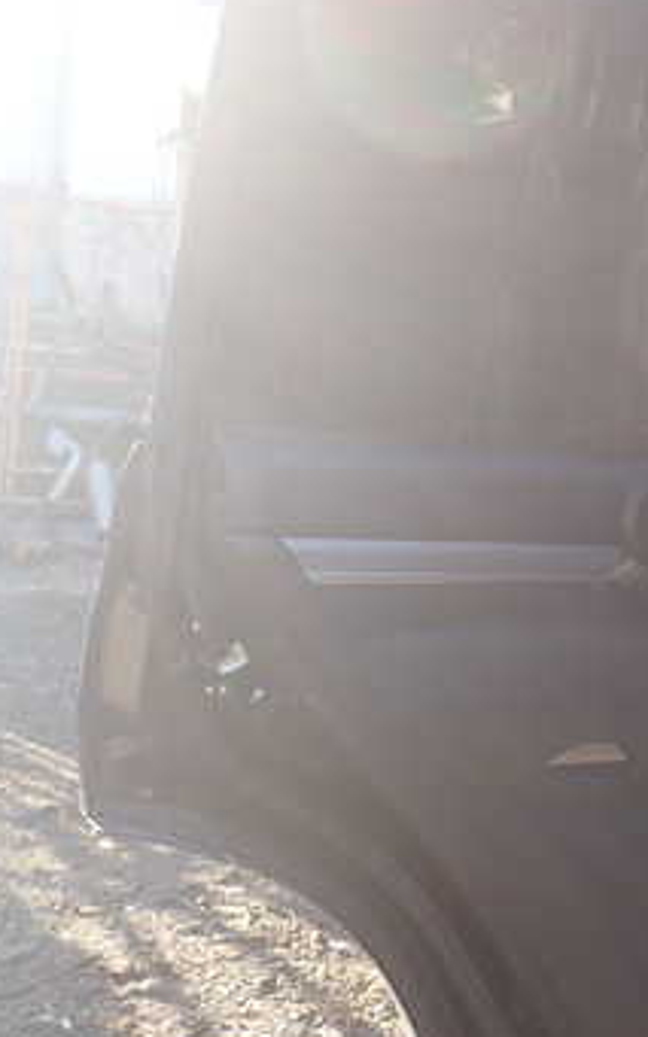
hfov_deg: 22.5
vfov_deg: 36.2
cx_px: 602
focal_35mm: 56
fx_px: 1583
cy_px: 447
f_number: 3.2
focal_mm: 5.4
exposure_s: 1/100
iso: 100
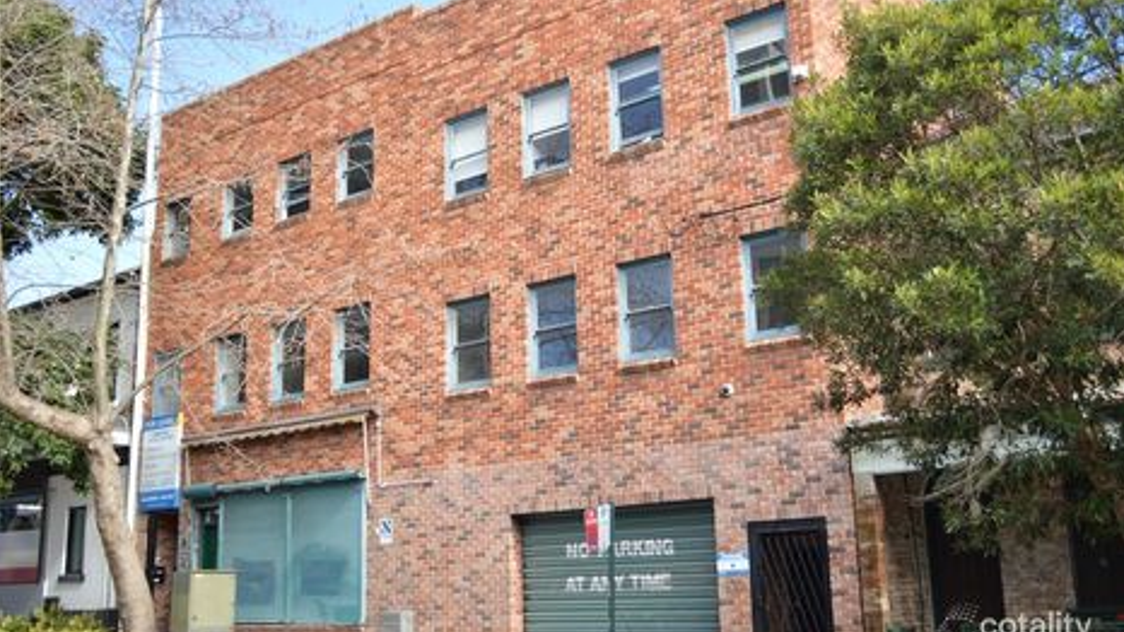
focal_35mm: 38
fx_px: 1132
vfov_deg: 31.2
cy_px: 298
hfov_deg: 52.8
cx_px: 564
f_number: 4
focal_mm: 24
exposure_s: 1/200
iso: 100
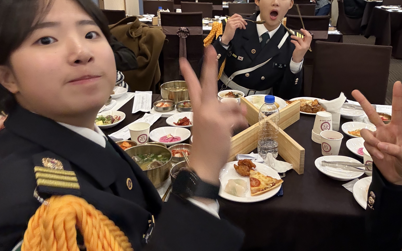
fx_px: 351
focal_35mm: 32
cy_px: 78
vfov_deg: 38.8
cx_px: 238
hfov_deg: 59.3
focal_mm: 2.69
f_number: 1.9
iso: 320
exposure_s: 1/30
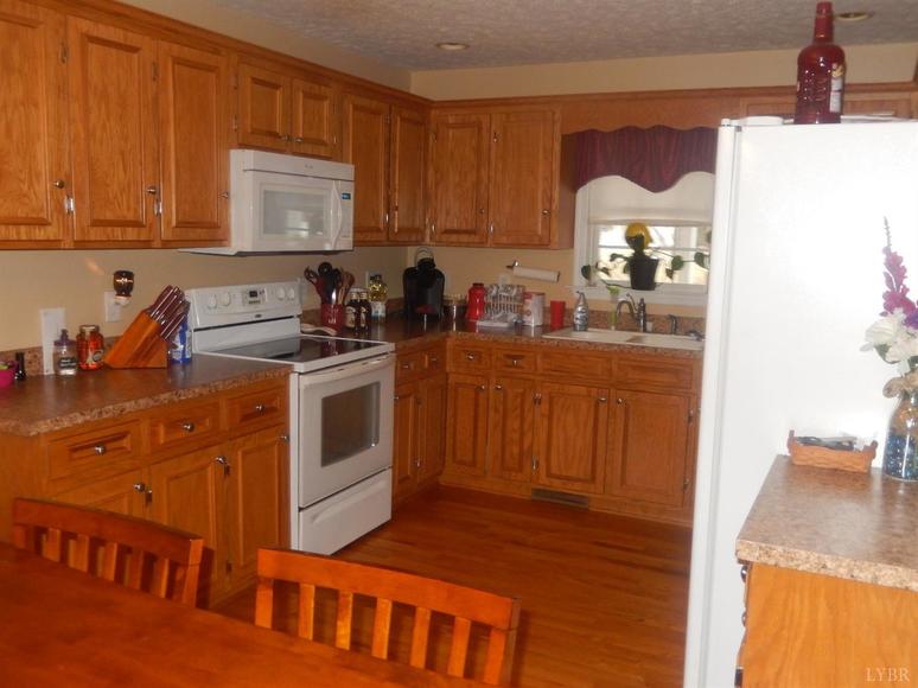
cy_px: 344
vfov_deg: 44.1
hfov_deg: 56.8
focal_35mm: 32
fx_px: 848
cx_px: 459
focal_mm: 5.7
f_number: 3.8
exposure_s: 1/30
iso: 450
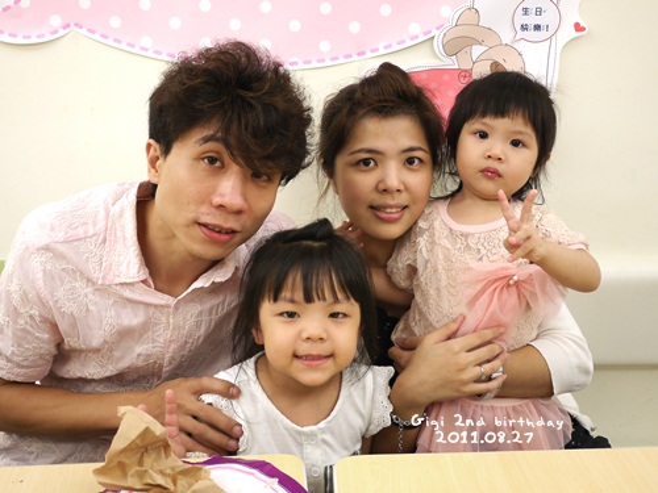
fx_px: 741
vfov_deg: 36.8
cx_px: 329
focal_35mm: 39
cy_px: 246
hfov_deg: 47.9
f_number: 2.5
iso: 400
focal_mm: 14
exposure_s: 1/40
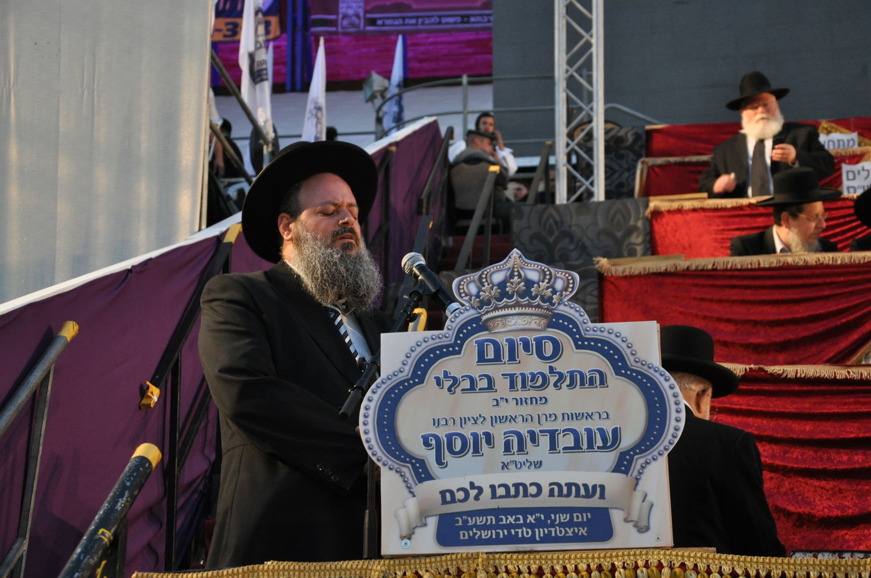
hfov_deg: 26.0
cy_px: 289
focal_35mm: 78
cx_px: 436
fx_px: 1884
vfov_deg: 17.4
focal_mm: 52
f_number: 6.3
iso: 800
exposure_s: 1/60
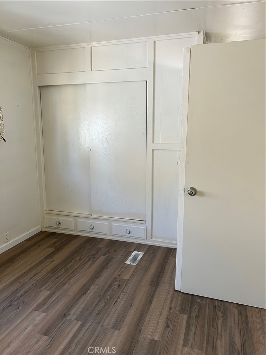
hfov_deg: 53.1
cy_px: 178
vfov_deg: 67.3
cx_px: 133
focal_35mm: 26
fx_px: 266
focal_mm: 5.7
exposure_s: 1/121
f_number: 1.5
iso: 125
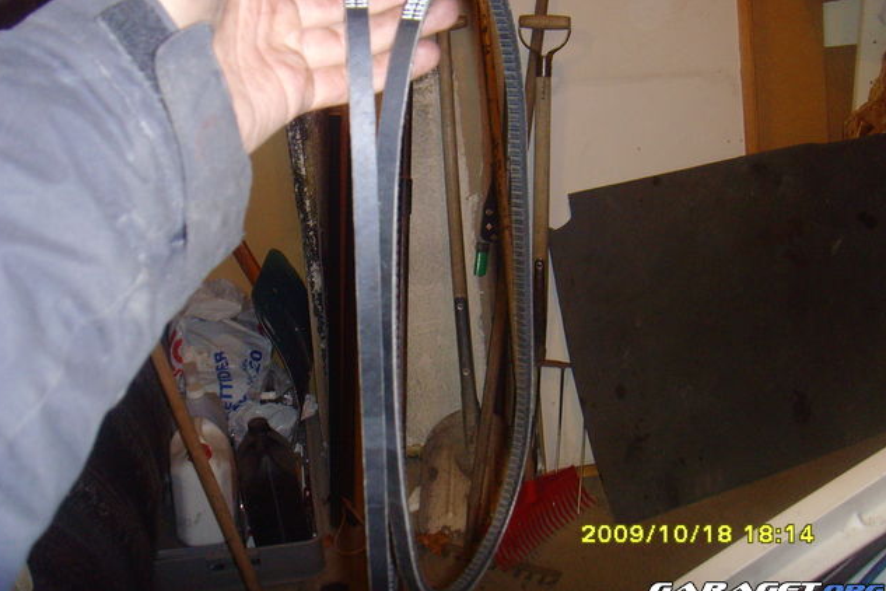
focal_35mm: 41
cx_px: 441
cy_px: 267
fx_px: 1009
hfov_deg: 47.4
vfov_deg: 32.6
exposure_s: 1/45
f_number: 3.5
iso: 200
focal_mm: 6.6
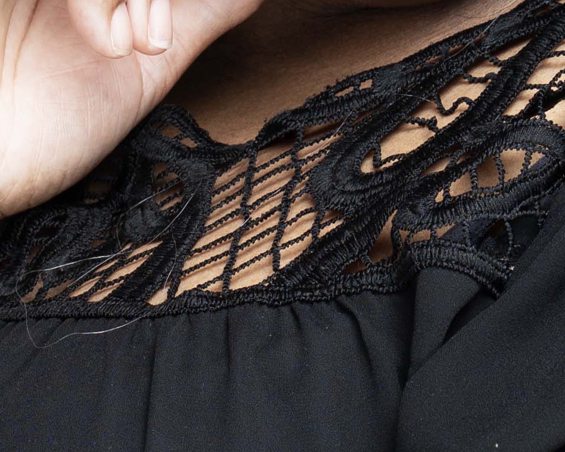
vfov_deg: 5.4
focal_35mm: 288
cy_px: -76
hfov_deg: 6.7
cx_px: 349
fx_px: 4817
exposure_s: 1/200
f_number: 7.1
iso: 125
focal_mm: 50
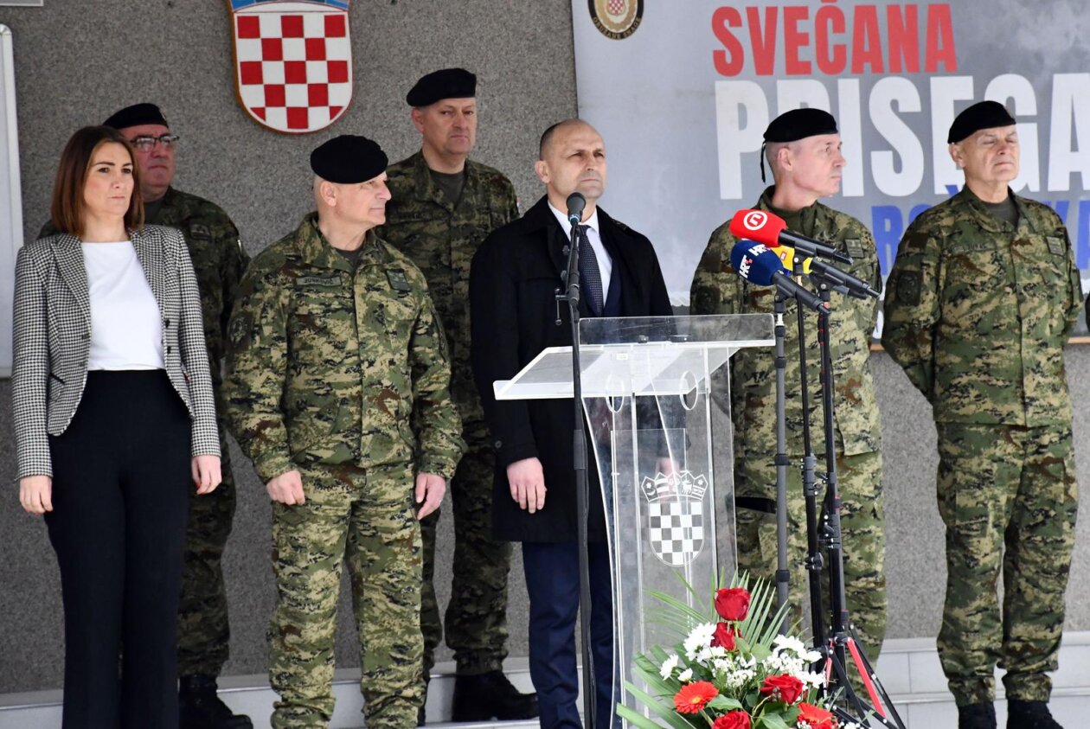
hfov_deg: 13.1
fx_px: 4758
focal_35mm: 157
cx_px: 545
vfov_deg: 8.8
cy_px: 364
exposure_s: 1/1600
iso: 3200
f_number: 8
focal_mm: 105
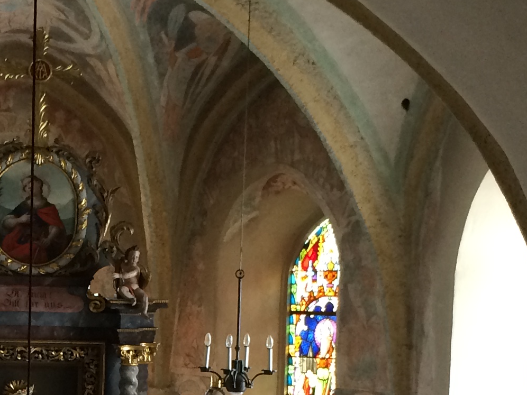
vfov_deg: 15.2
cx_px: 83
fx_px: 1446
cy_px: 437
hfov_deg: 20.4
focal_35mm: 95
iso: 160
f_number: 2.2
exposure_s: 1/33
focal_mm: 4.15
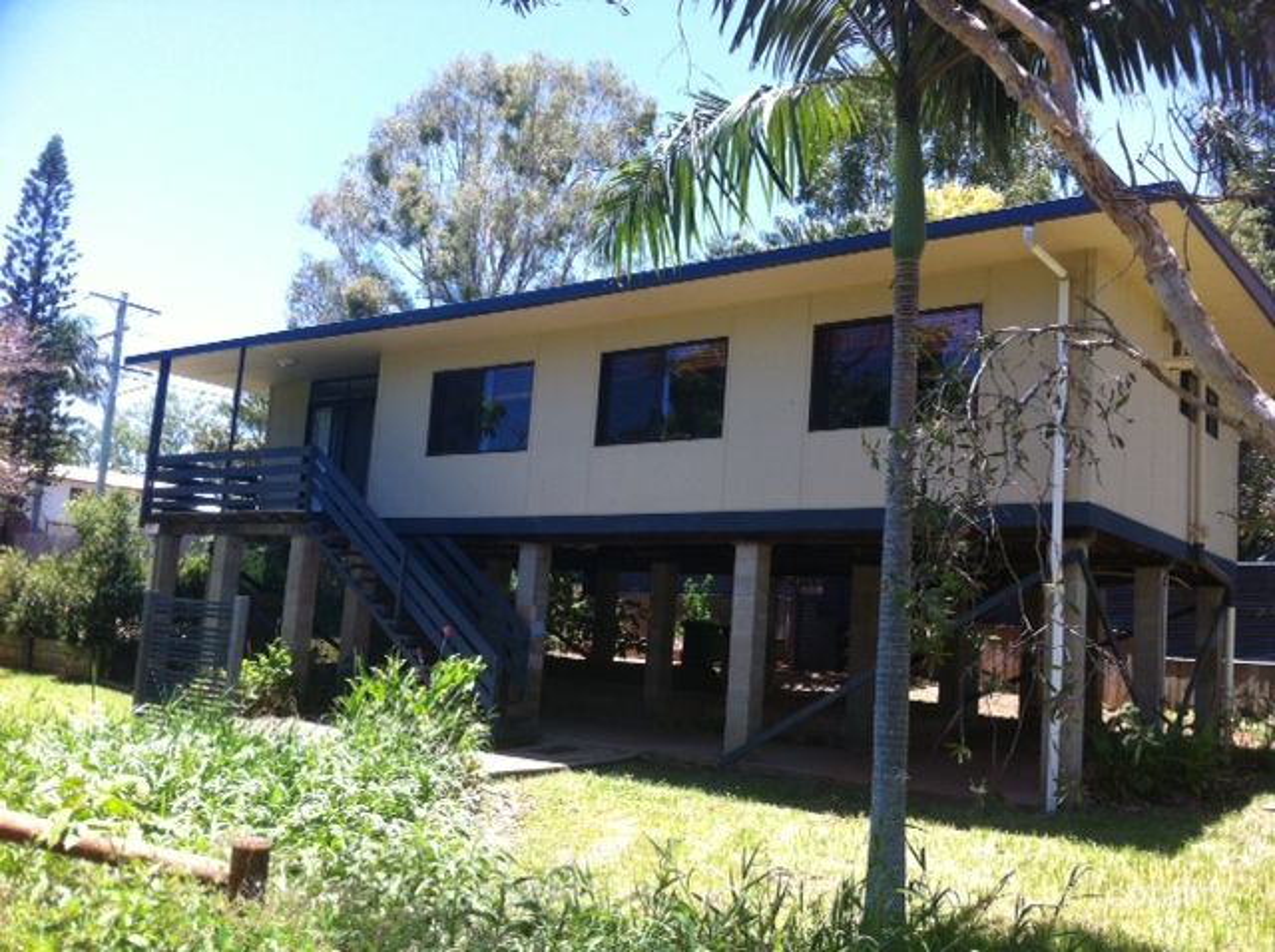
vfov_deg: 40.6
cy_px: 476
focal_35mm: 35
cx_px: 638
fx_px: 1287
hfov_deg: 52.7
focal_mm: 3.85
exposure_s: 1/351
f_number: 2.8
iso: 80
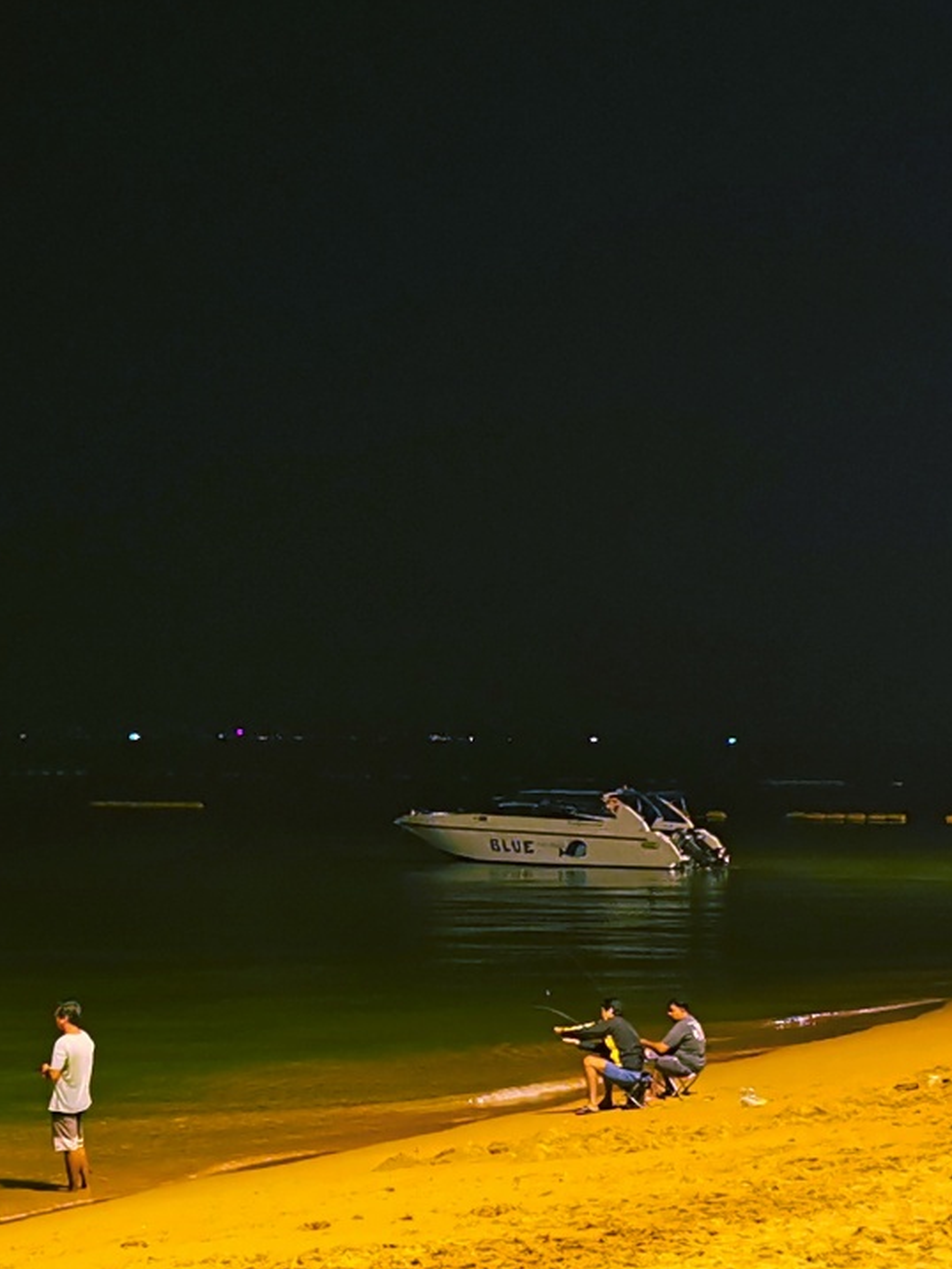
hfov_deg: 15.9
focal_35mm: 92
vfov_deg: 21.3
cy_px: 779
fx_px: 3373
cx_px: 99
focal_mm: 5.58
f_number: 1.8
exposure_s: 4
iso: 400
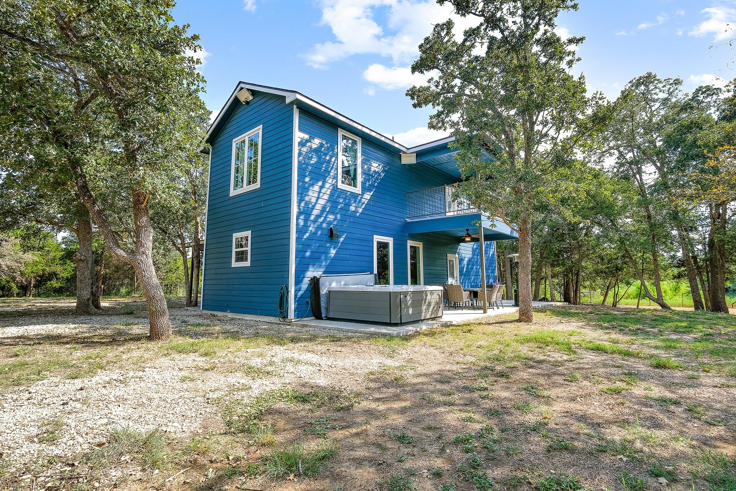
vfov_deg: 73.8
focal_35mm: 16
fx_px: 327
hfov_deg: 96.7
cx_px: 370
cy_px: 243
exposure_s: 1/60
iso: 80
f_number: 8
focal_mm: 10
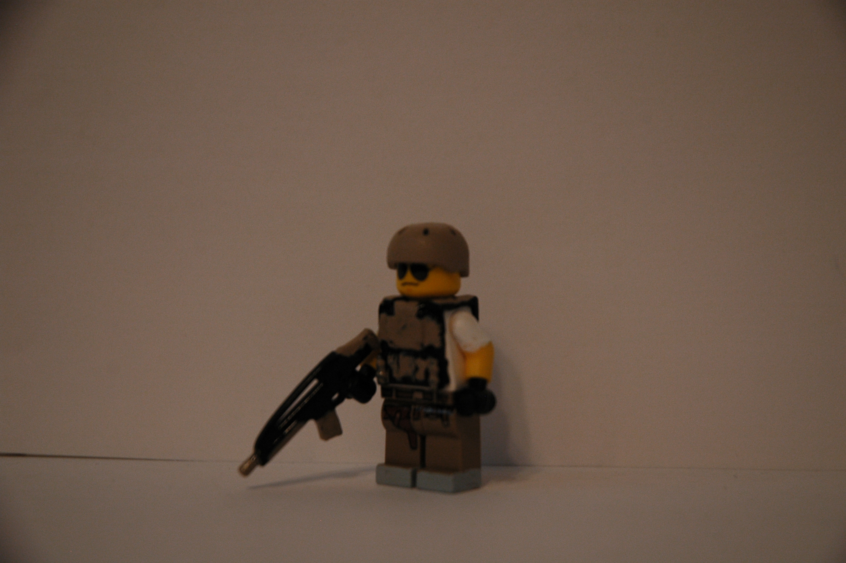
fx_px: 2465
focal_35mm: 105
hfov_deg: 19.5
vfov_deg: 13.0
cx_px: 423
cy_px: 282
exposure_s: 1/30
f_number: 4.5
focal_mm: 70
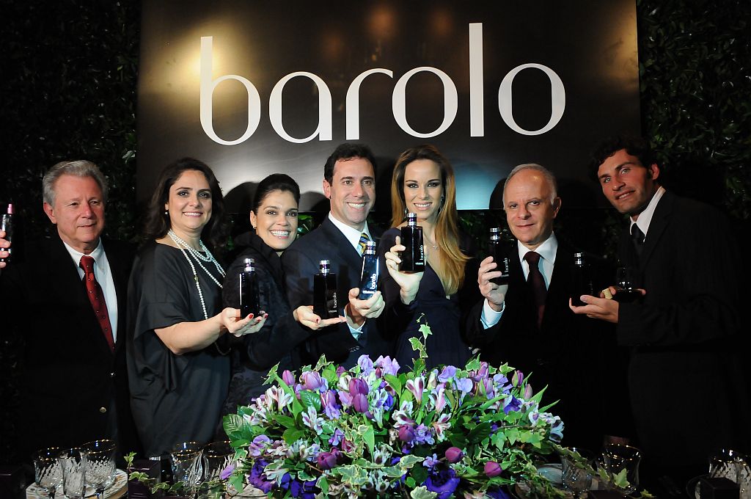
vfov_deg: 50.3
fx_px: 531
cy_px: 250
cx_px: 376
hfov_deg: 70.5
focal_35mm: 26
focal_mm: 17
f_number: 4
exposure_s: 1/50
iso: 1600
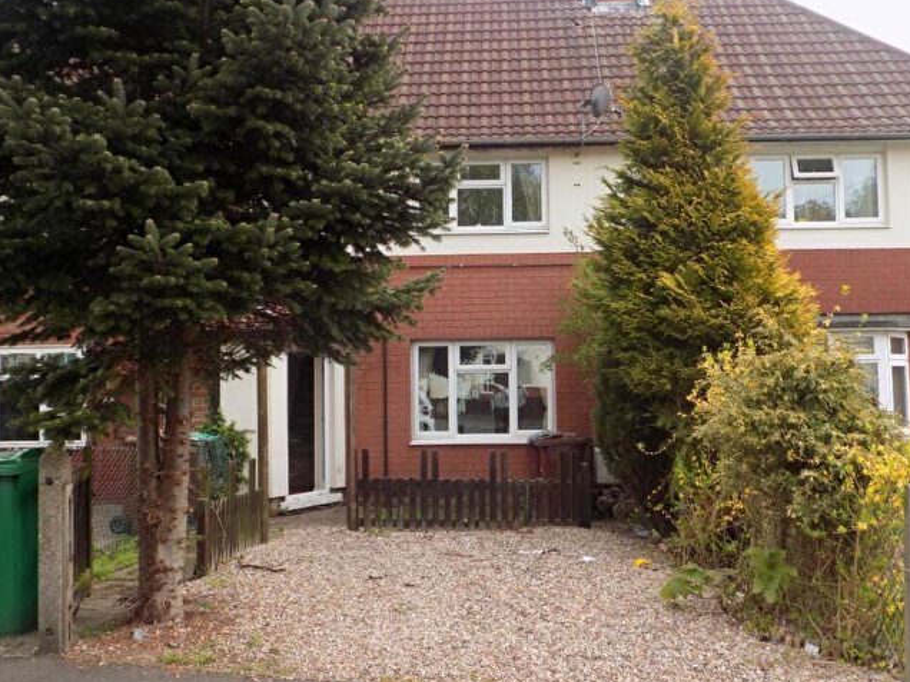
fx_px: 868
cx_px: 444
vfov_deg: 42.9
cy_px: 332
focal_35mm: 33
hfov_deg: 55.3
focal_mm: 5.3
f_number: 3.3
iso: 80
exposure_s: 1/200
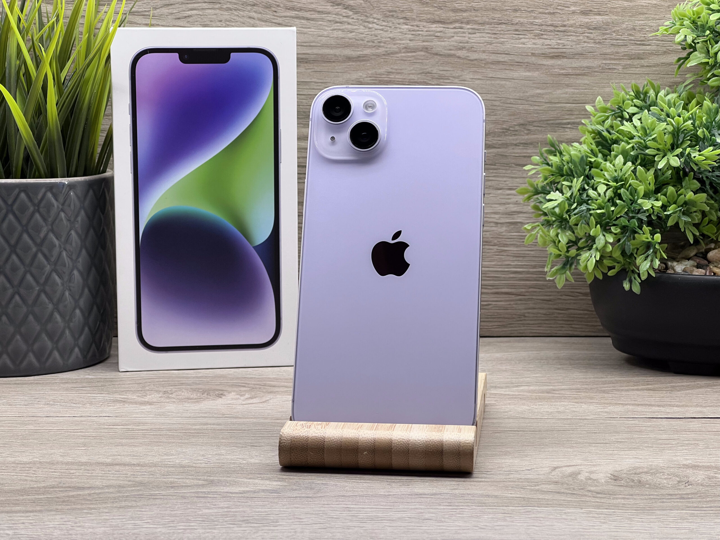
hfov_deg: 25.3
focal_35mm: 77
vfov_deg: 19.1
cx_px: 360
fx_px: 1602
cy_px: 270
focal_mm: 9
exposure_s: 1/100
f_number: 2.8
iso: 64
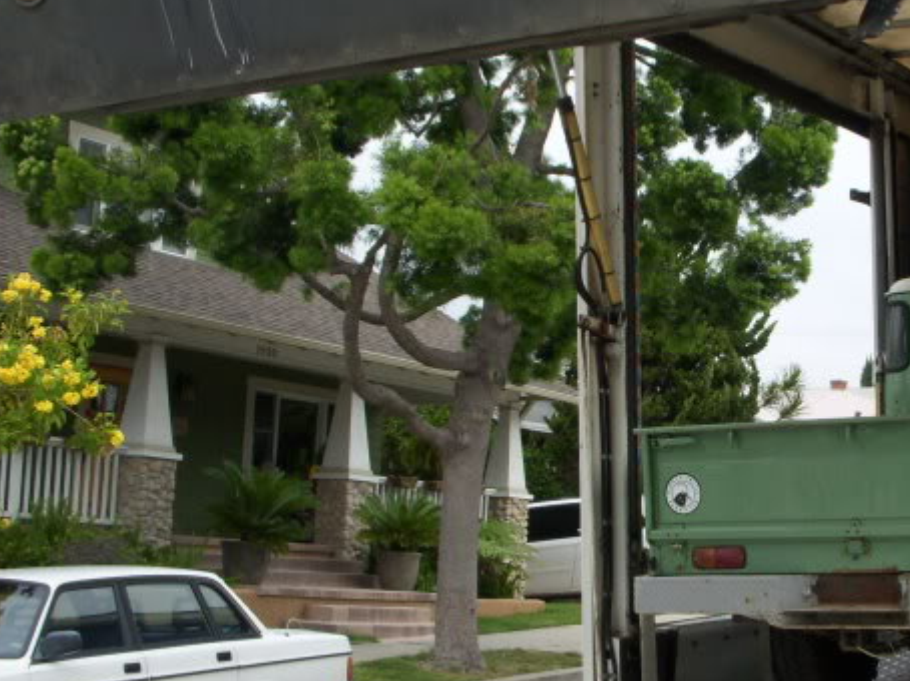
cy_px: 393
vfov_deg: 21.9
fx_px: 1760
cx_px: 738
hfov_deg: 28.3
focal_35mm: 67
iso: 100
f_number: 3.3
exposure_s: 1/250
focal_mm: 6.3
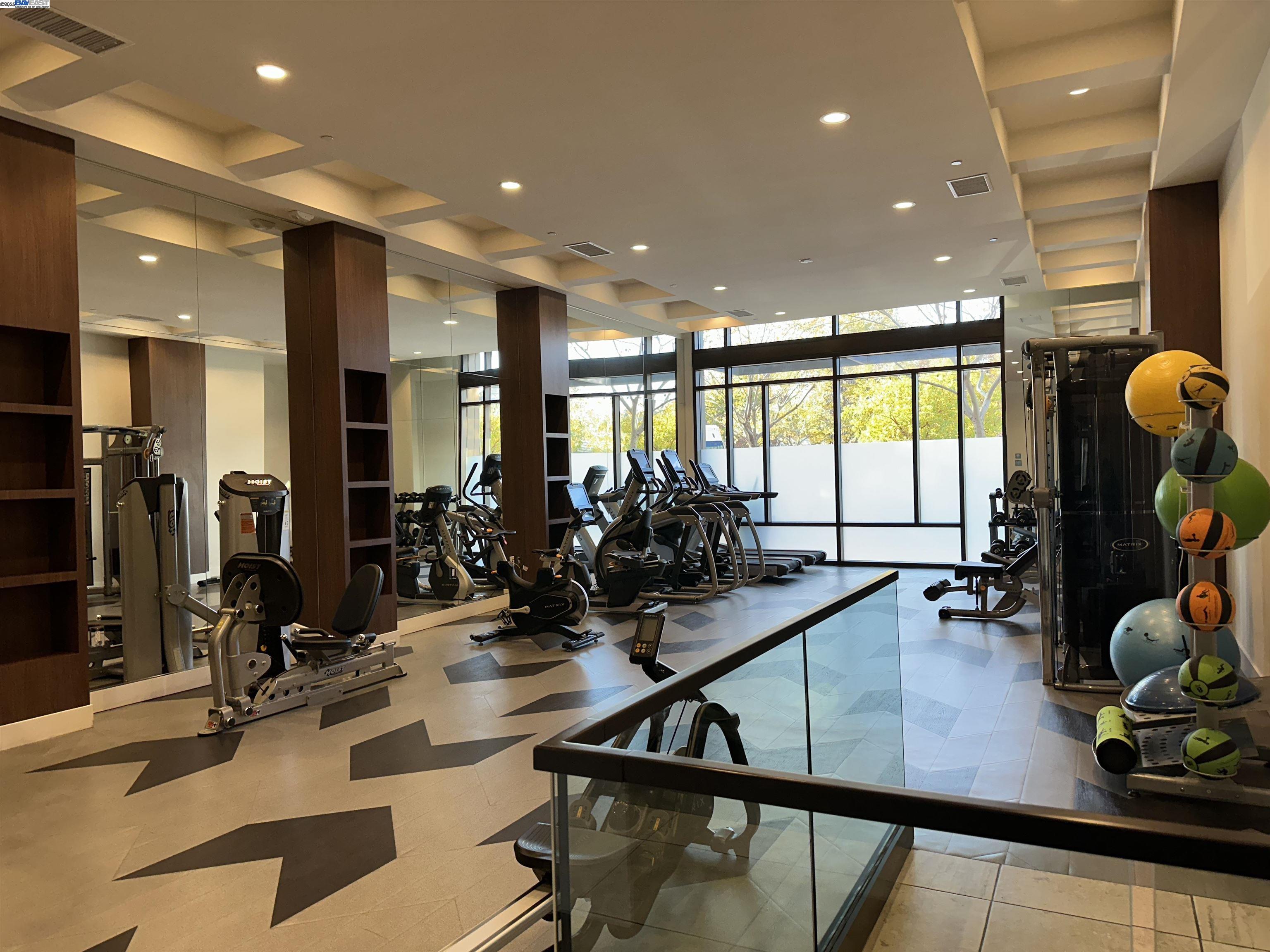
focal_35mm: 24
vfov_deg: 56.8
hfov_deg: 71.6
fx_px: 881
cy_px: 476
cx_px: 635
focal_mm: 6.86
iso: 160
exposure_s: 1/120
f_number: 1.78
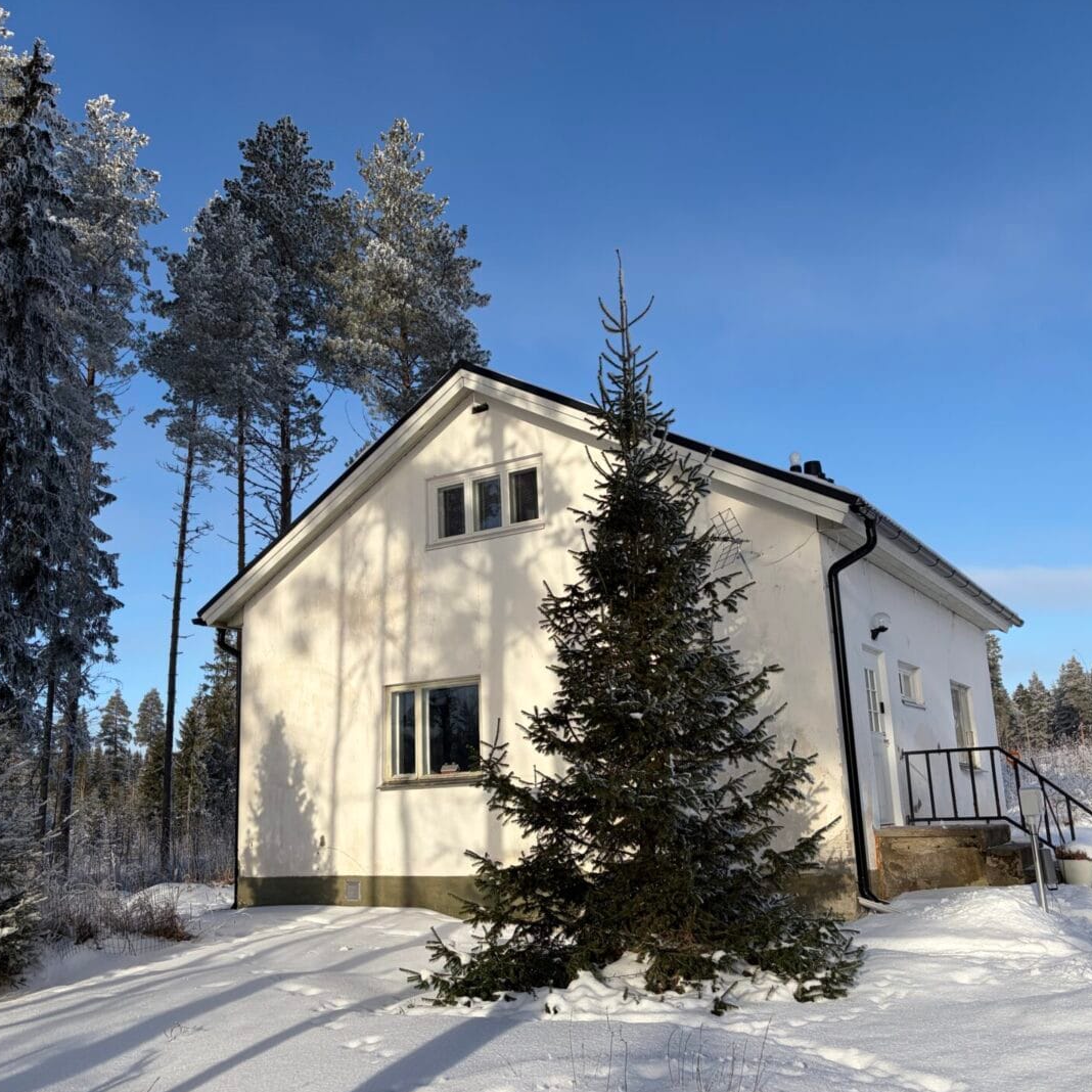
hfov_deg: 52.5
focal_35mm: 31
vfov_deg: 52.5
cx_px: 532
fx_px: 1106
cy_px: 547
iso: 64
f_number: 1.6
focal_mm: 5.96
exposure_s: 1/5814
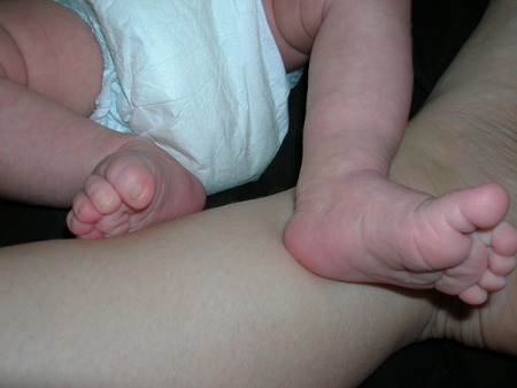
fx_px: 537
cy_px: 194
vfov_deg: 39.6
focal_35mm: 36
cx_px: 258
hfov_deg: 51.4
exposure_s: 1/60.1
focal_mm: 6
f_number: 4.9
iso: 50
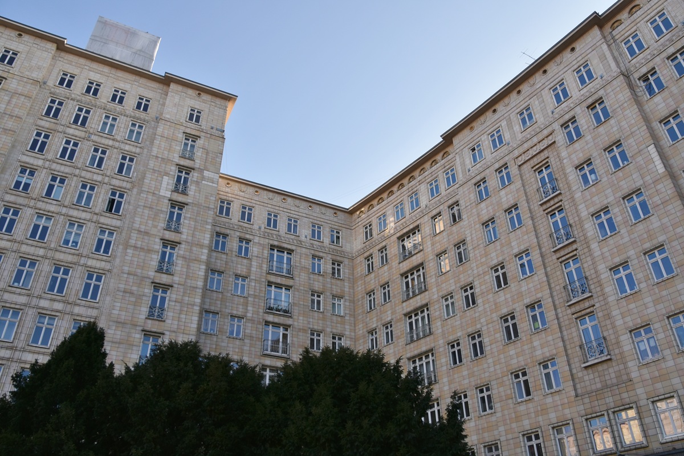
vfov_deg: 47.9
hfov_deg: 67.4
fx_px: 513
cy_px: 228
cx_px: 342
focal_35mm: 27
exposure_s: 1/320
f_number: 6.3
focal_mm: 18
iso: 200
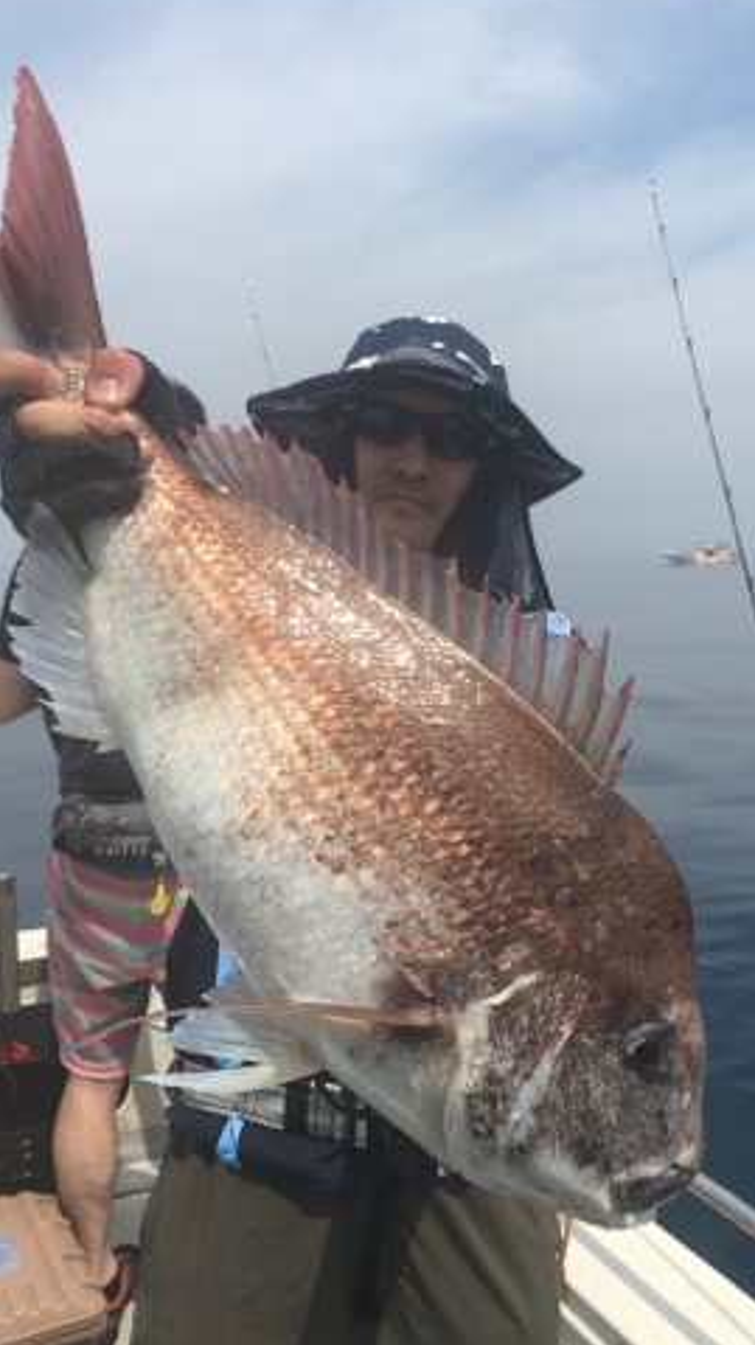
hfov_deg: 35.6
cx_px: 386
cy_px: 665
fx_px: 1176
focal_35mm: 33
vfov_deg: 59.5
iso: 25
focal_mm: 4.15
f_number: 2.2
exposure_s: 1/2198
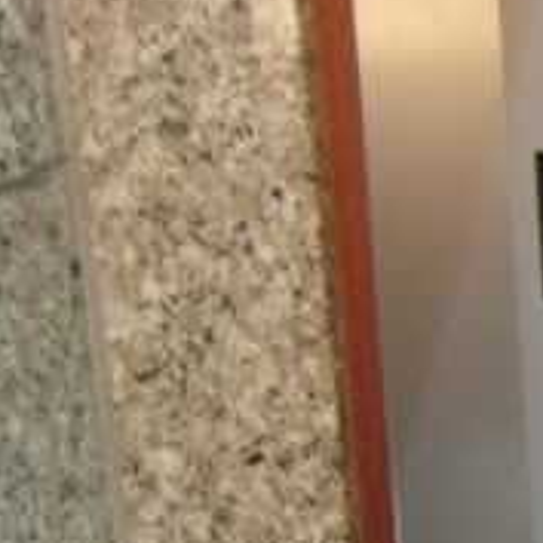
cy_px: 462
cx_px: 1015
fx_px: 1491
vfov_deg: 20.3
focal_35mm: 84
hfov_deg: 16.7
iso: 400
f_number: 3.2
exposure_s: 1/15
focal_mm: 4.3
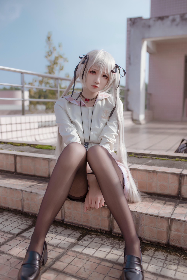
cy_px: 140
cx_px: 94
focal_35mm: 35
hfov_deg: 37.9
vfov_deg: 54.4
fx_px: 272
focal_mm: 35
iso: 100
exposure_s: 1/2500
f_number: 2.5
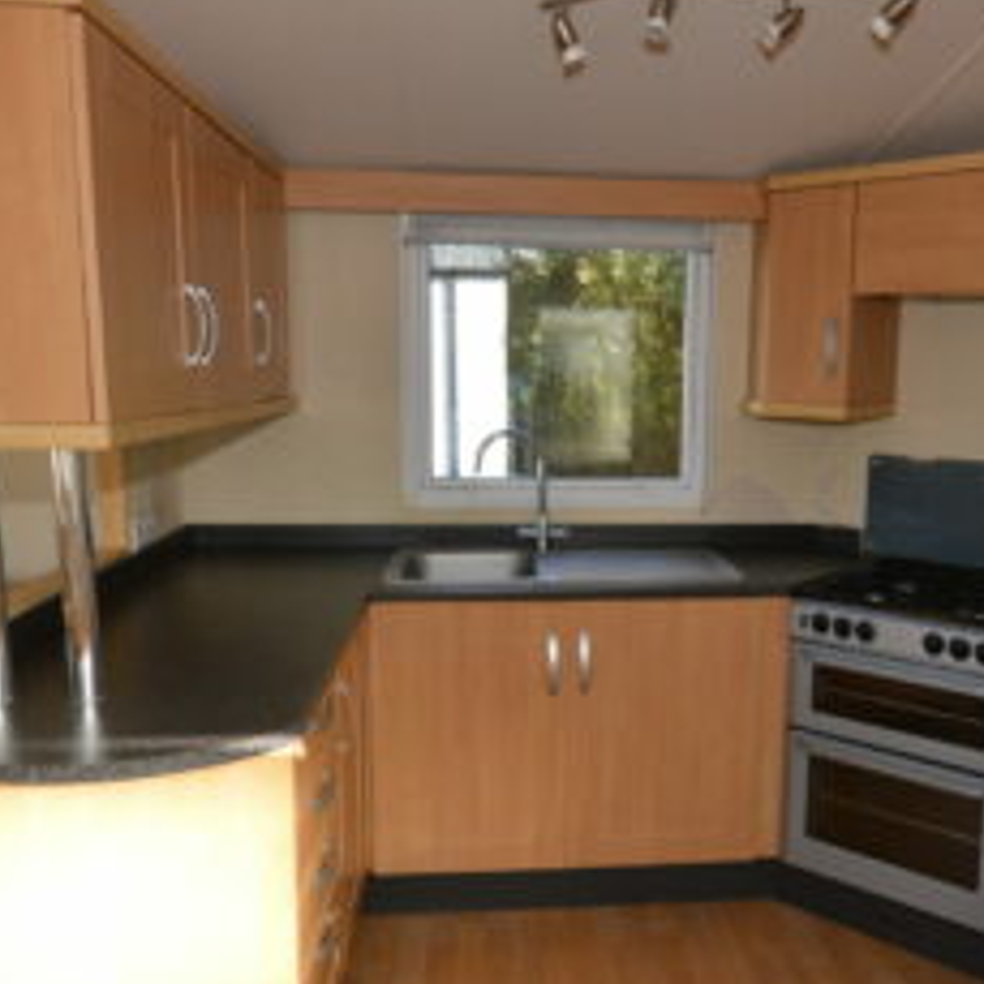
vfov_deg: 54.0
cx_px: 589
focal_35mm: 30
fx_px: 965
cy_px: 507
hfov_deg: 53.7
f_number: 5.6
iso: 220
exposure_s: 1/125
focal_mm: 10
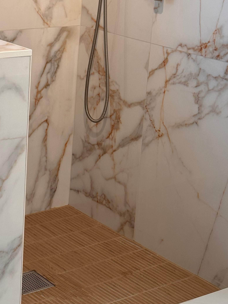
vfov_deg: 21.1
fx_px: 817
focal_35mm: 93
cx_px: 48
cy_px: 147
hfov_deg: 15.8
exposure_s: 1/60
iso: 64
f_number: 1.78
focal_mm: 6.76
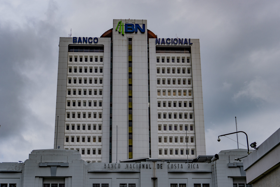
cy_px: 94
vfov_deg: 30.9
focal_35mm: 44
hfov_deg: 45.0
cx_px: 140
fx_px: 338
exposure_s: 1/800
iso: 100
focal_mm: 29
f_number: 5.6
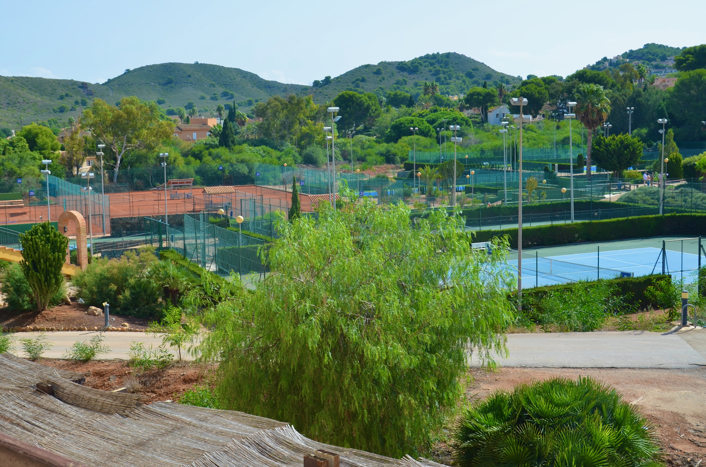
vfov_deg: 28.2
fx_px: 931
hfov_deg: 41.4
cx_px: 304
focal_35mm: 48
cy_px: 208
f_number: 8
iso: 100
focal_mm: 27
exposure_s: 1/250
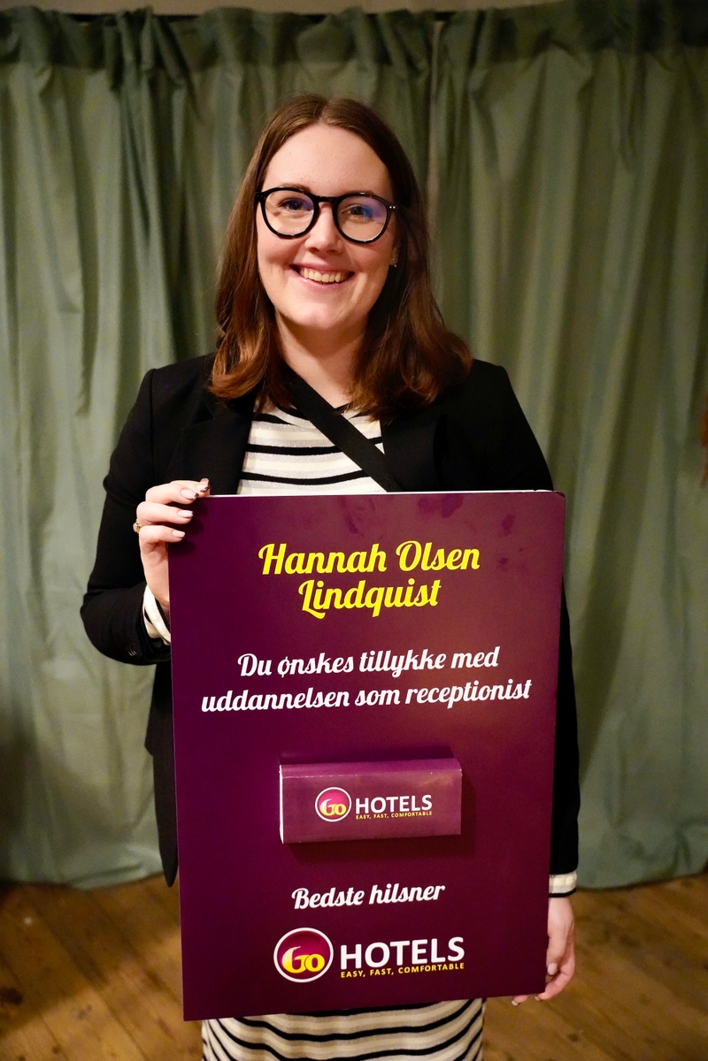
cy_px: 530
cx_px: 354
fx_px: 1083
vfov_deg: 52.3
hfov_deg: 36.2
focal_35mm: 37
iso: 20000
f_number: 3.5
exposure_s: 1/250
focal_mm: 36.7
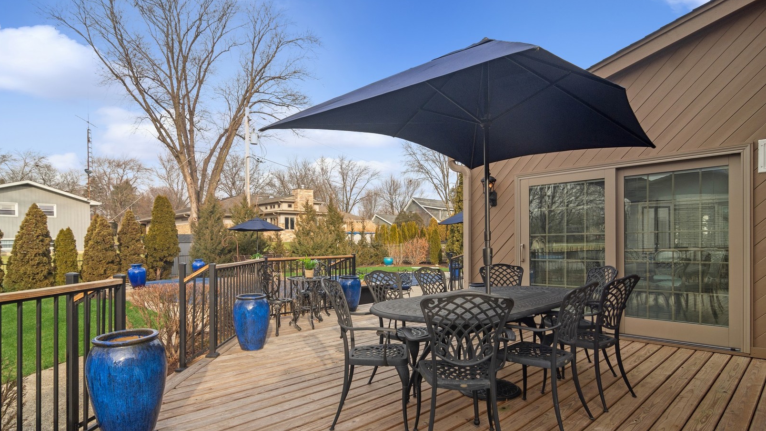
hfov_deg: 89.6
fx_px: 386
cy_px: 240
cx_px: 381
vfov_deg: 58.2
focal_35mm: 19
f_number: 8
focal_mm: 12
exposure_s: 1/400
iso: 200
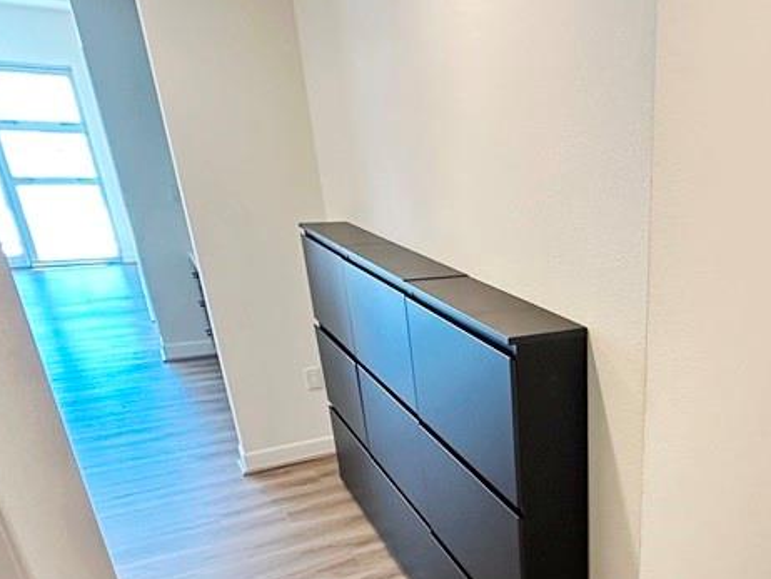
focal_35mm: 31
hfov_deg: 52.5
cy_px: 441
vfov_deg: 43.9
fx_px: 691
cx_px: 668
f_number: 2.2
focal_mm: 2.22
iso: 320
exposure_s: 1/60
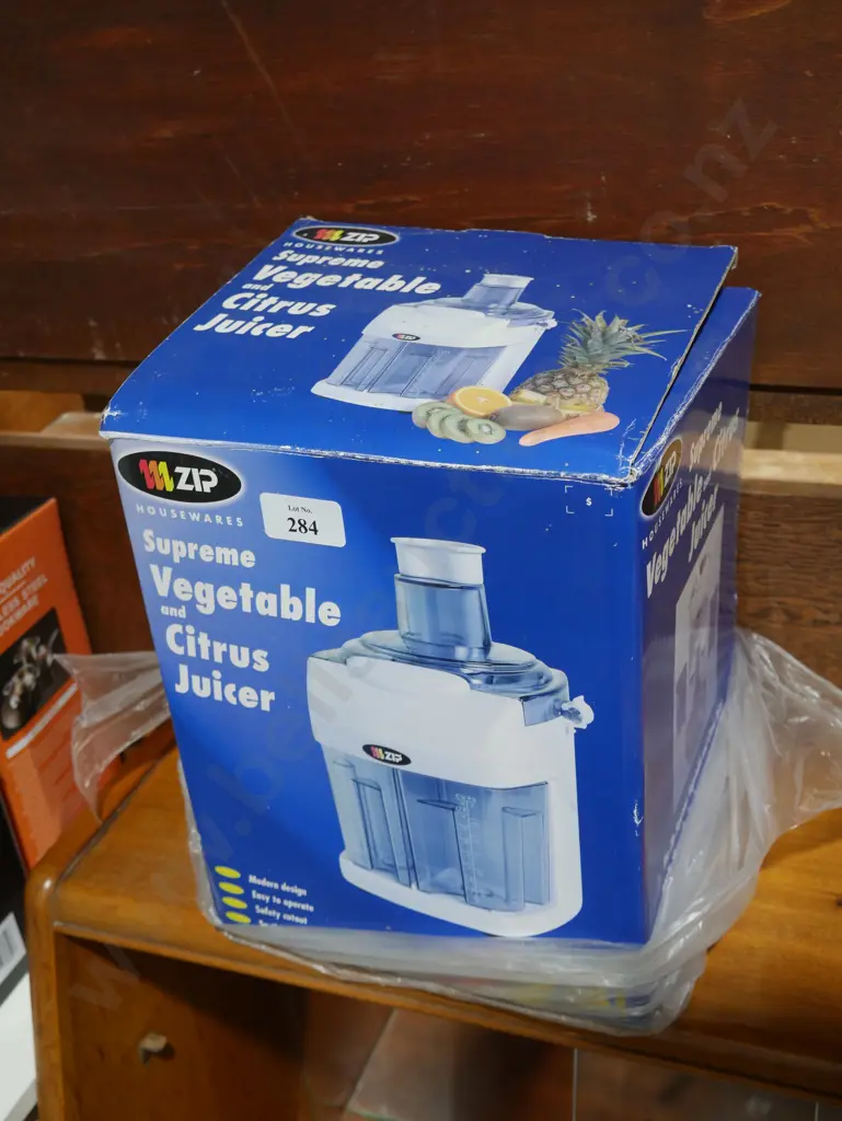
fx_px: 1296
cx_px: 421
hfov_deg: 36.0
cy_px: 560
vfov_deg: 46.8
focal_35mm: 40
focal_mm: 20
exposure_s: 1/60
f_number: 4.5
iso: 400
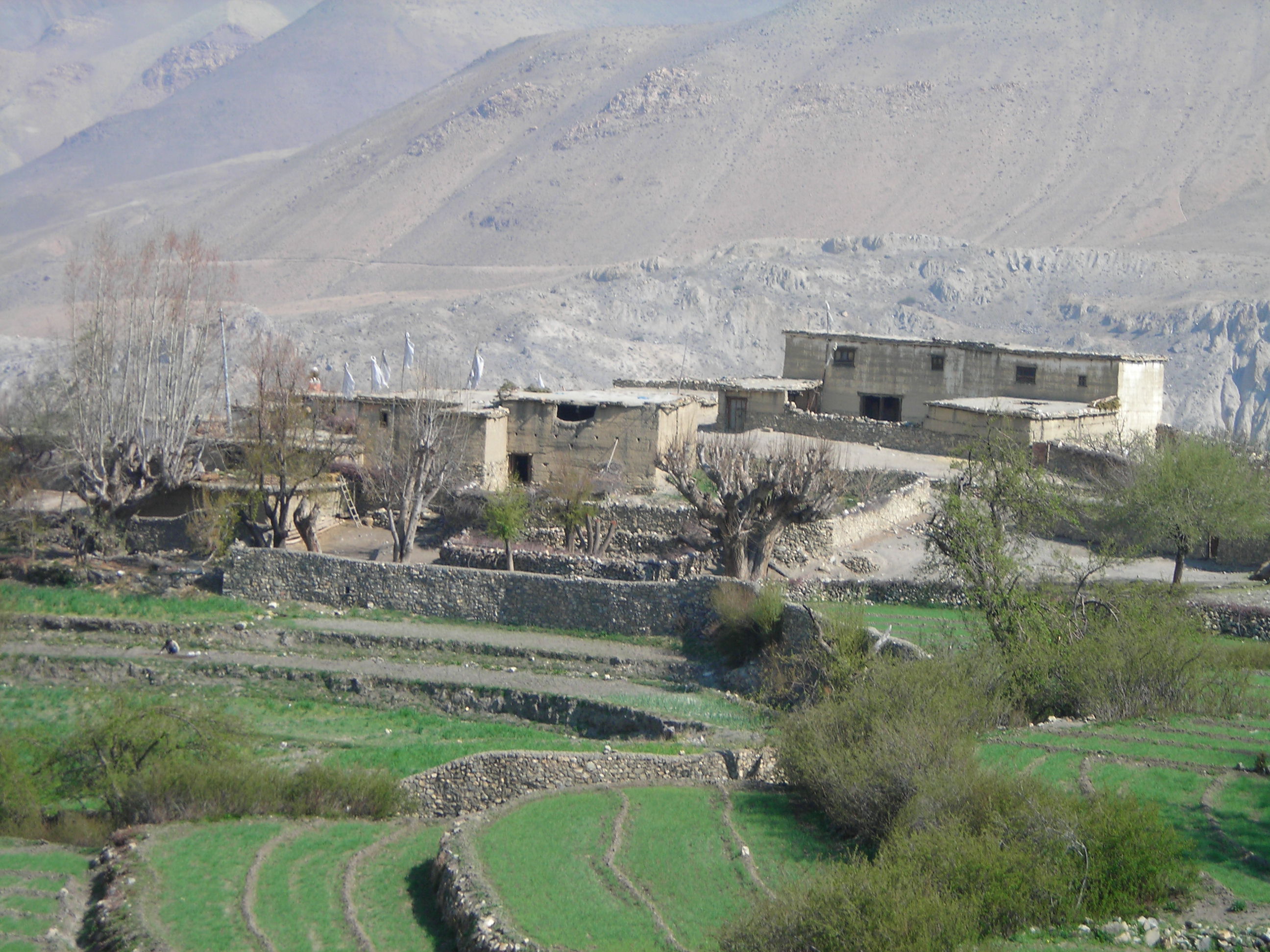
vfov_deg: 12.8
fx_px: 4256
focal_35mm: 116
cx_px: 635
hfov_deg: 17.0
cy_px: 476
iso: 50
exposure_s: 1/168
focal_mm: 19.2
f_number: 5.3
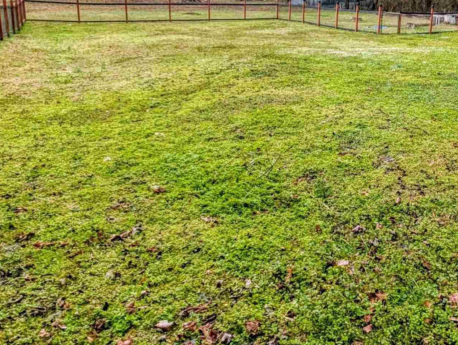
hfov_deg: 52.9
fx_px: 384
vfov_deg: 47.6
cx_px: 423
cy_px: 119
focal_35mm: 29
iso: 51
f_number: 1.7
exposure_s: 1/2342
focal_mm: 2.02
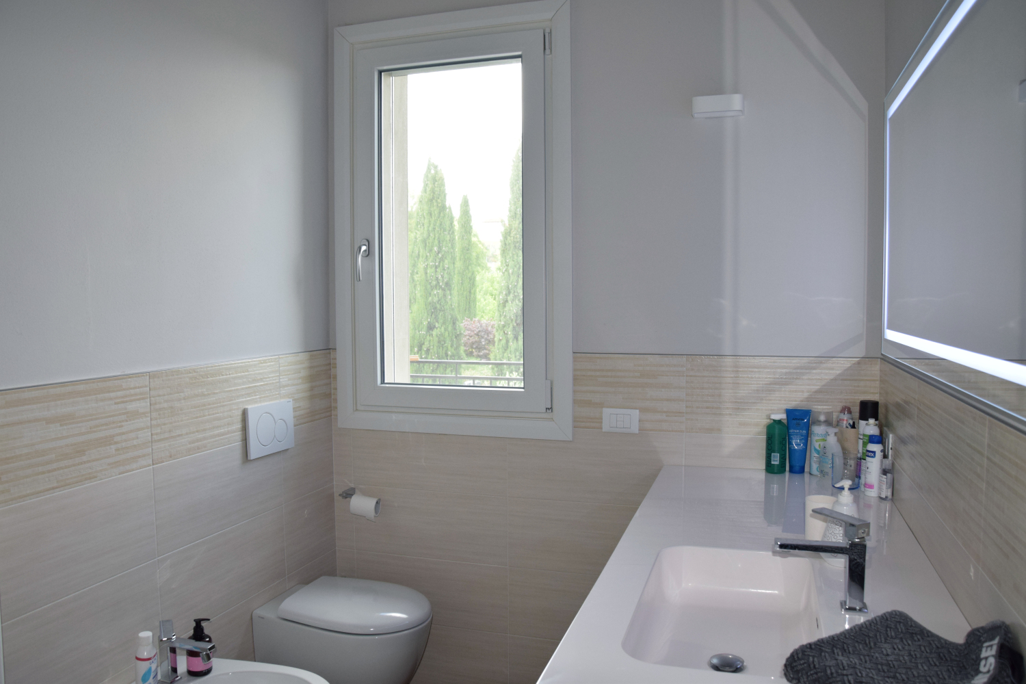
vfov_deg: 47.9
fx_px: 769
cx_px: 513
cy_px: 342
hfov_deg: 67.4
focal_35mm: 27
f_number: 5.6
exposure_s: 1/125
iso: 720
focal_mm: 18
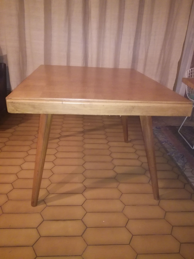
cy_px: 130
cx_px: 97
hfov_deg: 51.4
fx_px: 202
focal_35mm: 27
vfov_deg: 65.3
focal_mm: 3.79
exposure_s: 1/16.7
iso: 800
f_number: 2
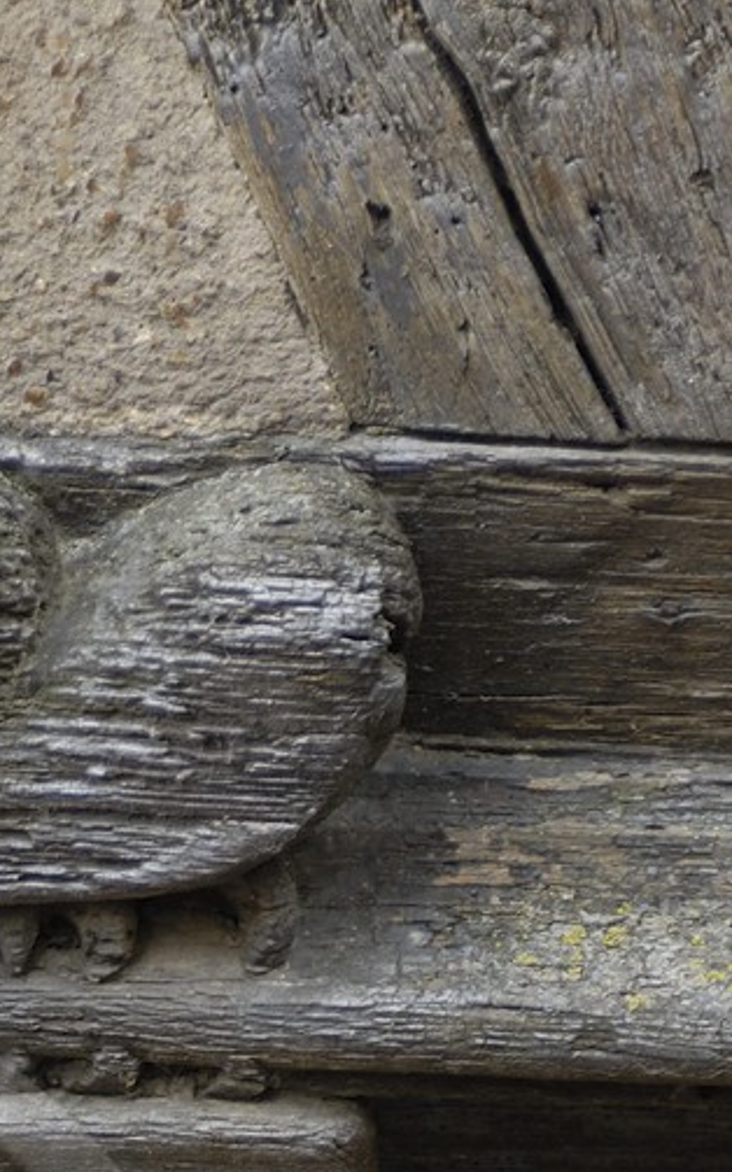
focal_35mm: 340
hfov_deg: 3.8
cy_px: 1638
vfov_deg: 6.1
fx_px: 10862
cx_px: -429
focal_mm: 70
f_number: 3.8
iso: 100
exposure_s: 1/160
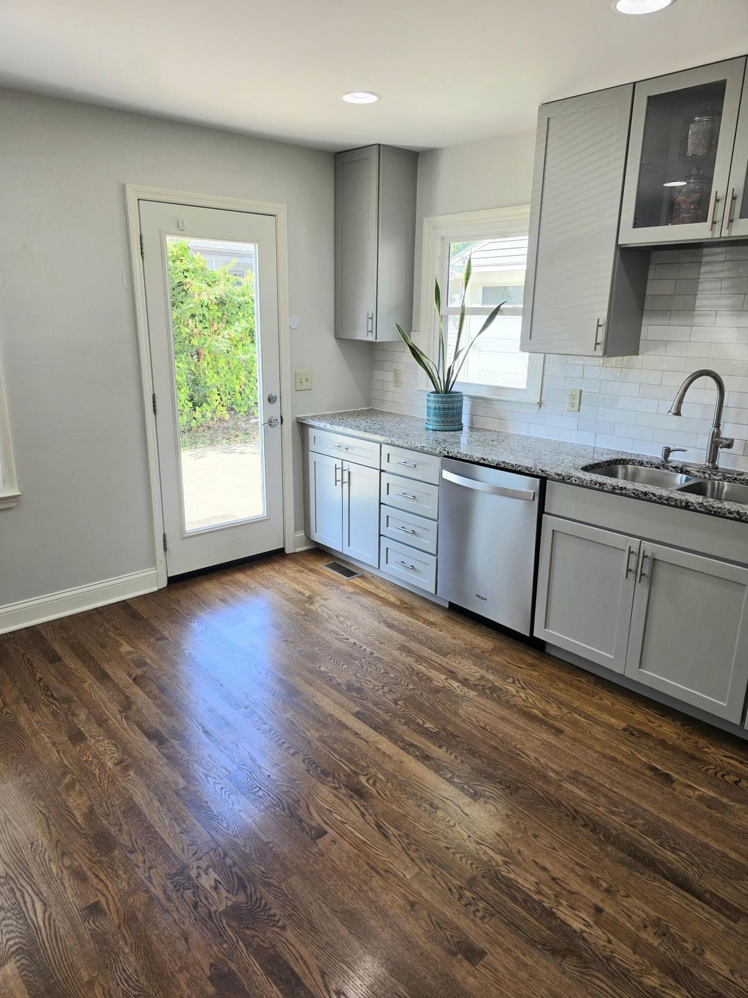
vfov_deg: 73.9
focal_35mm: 23
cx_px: 374
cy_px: 499
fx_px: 663
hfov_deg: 58.9
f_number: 1.7
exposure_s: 1/120
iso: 32
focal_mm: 6.3
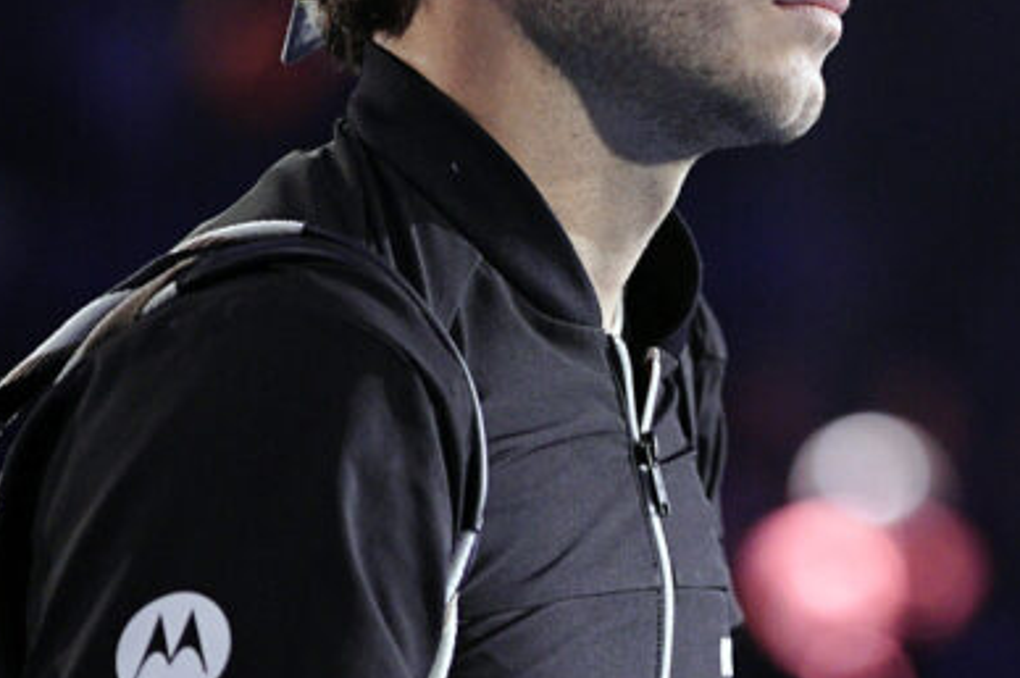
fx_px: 11239
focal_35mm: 397
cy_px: 47
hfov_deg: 5.2
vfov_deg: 3.5
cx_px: 962
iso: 3200
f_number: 2.8
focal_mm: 154
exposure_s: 1/2000
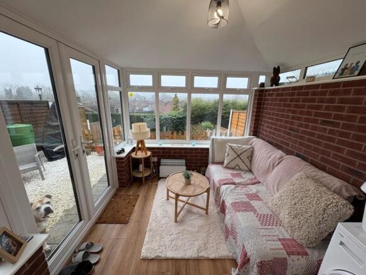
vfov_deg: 85.7
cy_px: 138
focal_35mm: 14
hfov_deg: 102.0
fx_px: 148
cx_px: 183
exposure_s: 1/100
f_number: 2.2
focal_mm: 2.22
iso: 125
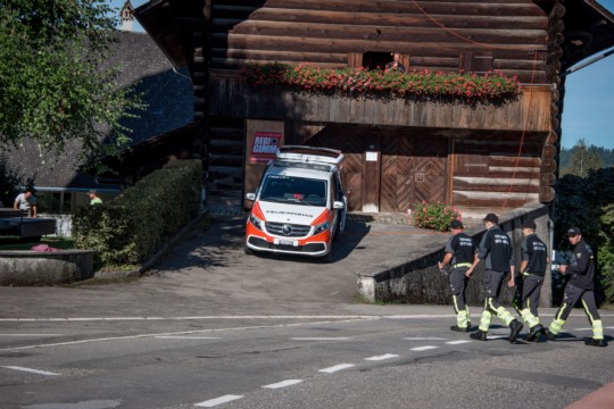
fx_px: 1705
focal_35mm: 100
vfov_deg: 13.7
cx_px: 307
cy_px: 204
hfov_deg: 20.4
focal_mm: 100
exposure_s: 1/800
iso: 800
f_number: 14
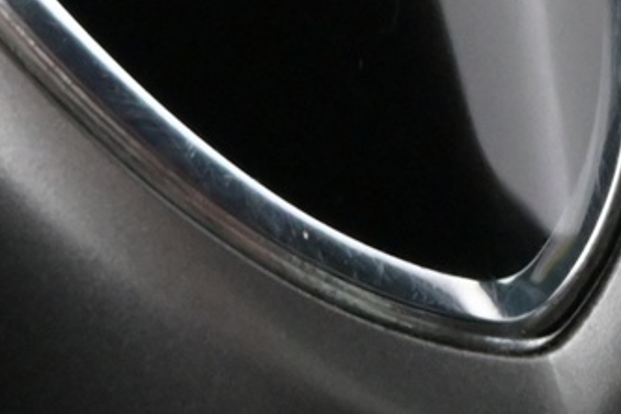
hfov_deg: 7.1
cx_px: 263
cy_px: -153
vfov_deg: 4.7
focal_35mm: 292
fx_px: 5037
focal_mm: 40
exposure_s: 1/60
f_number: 5.6
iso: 4000
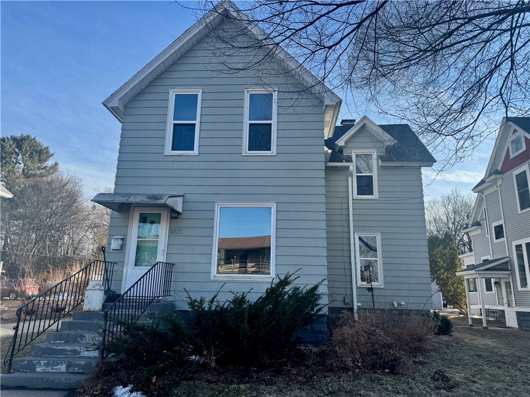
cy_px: 198
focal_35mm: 24
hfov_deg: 71.6
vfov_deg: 56.8
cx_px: 265
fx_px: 367
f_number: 1.78
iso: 80
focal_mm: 6.76
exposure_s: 1/1818
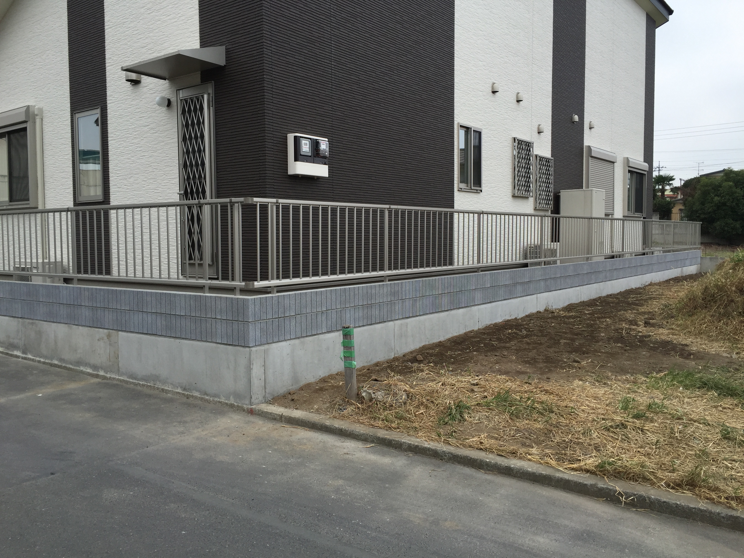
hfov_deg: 61.7
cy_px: 279
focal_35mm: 29
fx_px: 623
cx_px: 372
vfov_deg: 48.2
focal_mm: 4.15
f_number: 2.2
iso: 32
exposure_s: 1/373
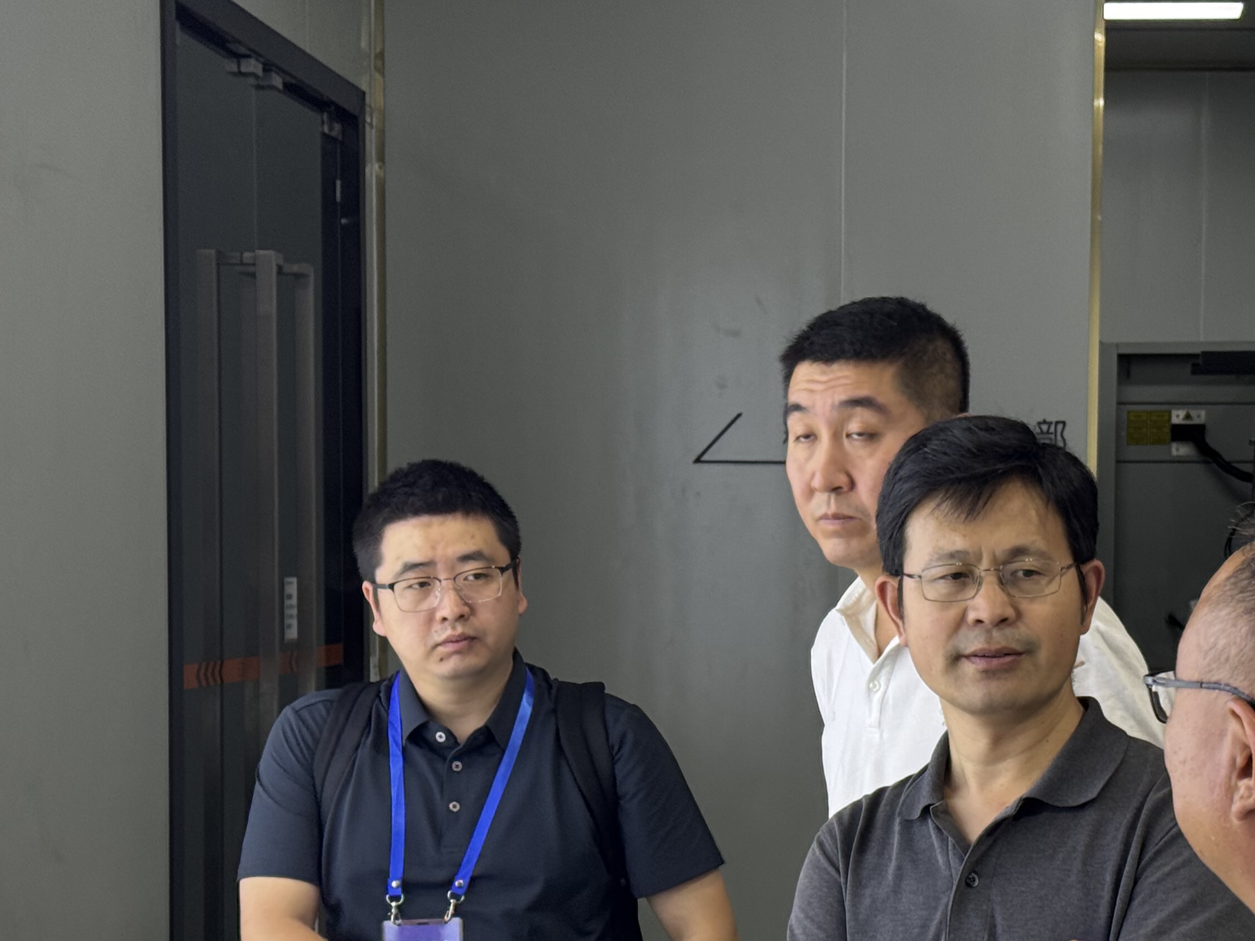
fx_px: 3118
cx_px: 861
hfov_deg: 22.6
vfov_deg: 17.1
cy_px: 719
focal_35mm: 86
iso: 100
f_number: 1.78
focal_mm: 6.76
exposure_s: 1/60
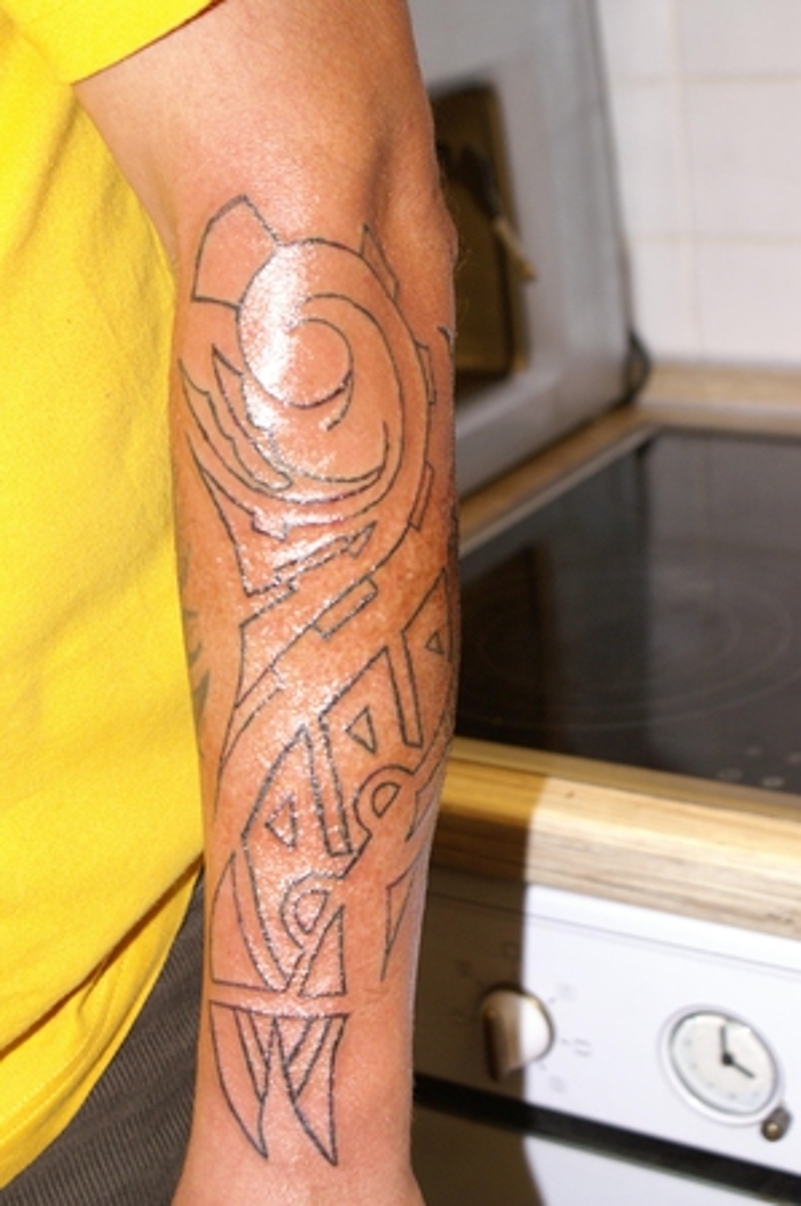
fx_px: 2007
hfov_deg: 22.6
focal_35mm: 60
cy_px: 603
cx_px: 400
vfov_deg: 33.4
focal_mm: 40
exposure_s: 1/60
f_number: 5.6
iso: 800
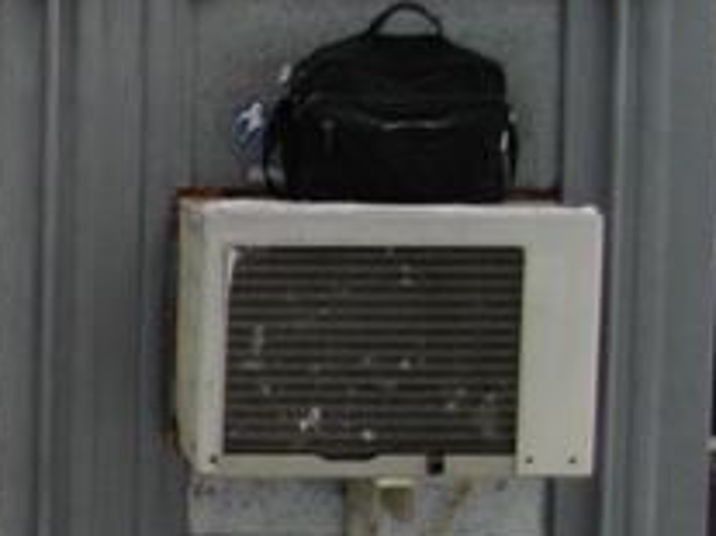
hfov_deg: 15.0
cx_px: -432
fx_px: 2481
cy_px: 394
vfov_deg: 12.3
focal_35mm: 120
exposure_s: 1/125
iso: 108
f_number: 2.9
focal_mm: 5.7
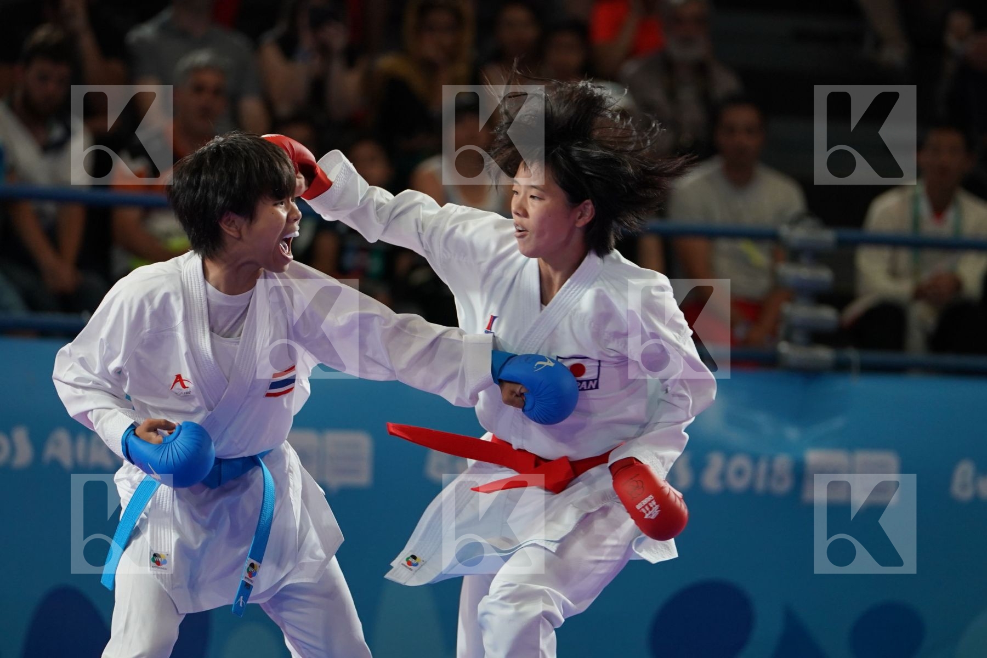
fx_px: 7237
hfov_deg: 7.8
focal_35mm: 264
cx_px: 494
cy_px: 329
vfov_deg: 5.2
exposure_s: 1/1000
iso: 1000
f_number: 2.8
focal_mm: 176
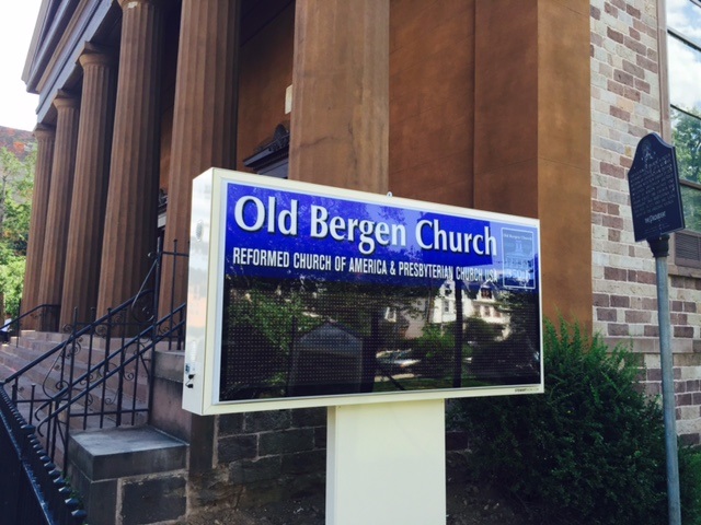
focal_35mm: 29
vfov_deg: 48.2
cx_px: 350
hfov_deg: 61.7
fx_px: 587
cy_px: 262
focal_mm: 4.15
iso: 32
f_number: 2.2
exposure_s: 1/327
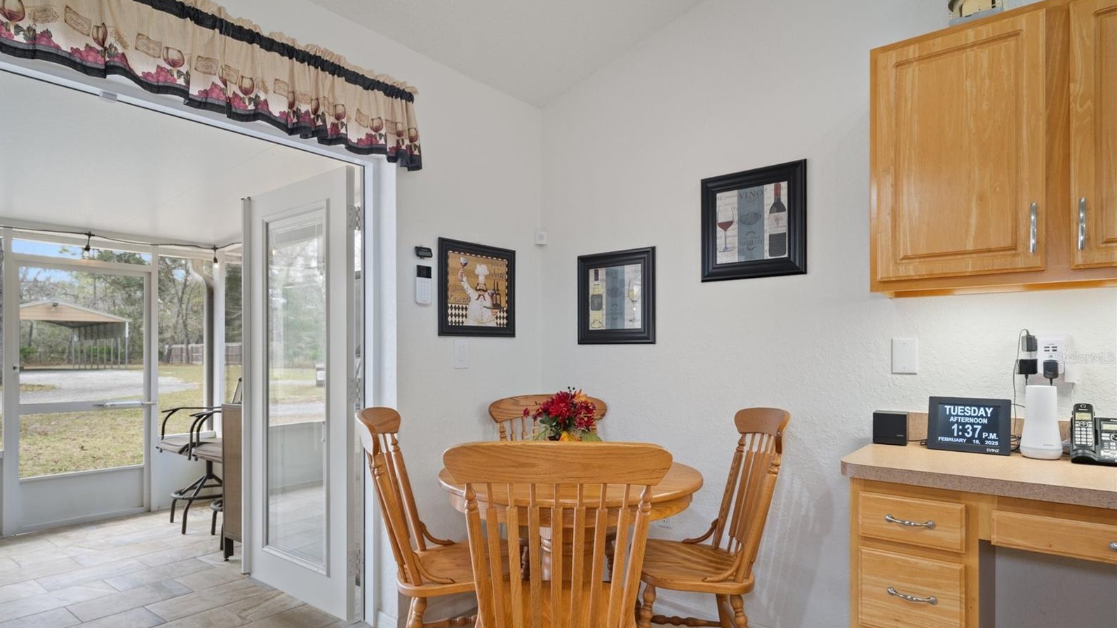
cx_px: 556
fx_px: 592
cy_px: 358
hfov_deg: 86.6
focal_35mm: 20
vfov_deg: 55.7
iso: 320
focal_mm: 19
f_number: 8
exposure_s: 3.2
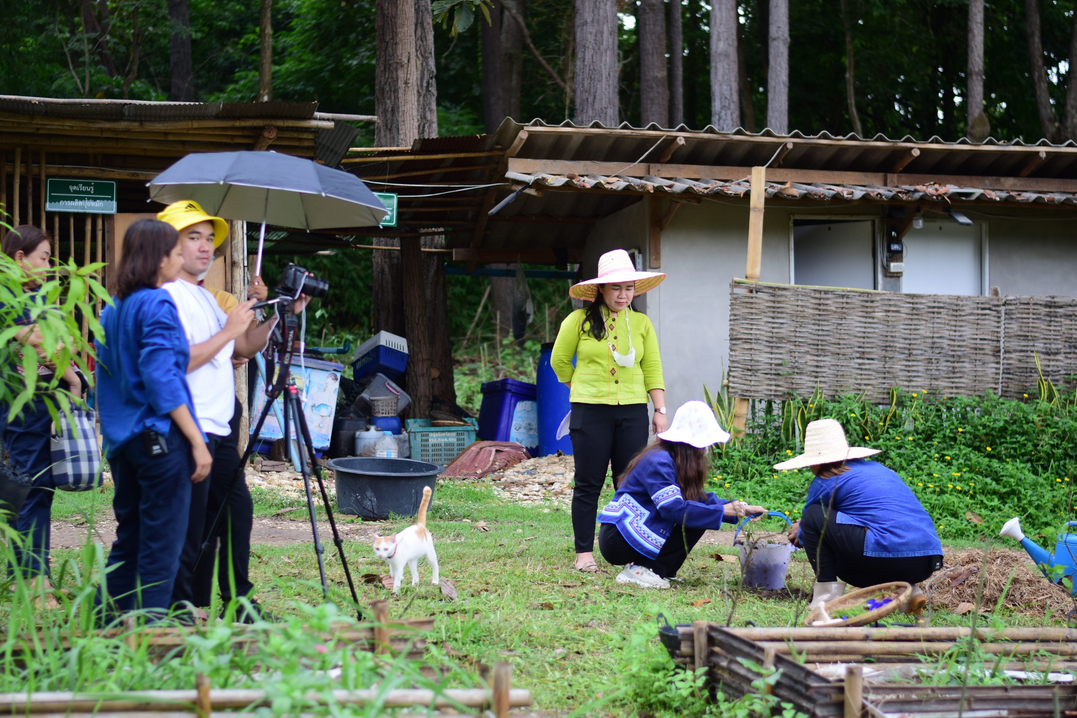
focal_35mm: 75
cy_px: 359
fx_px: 2244
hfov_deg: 27.0
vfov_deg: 18.2
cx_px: 538
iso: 100
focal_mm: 50
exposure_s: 1/250
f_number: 2
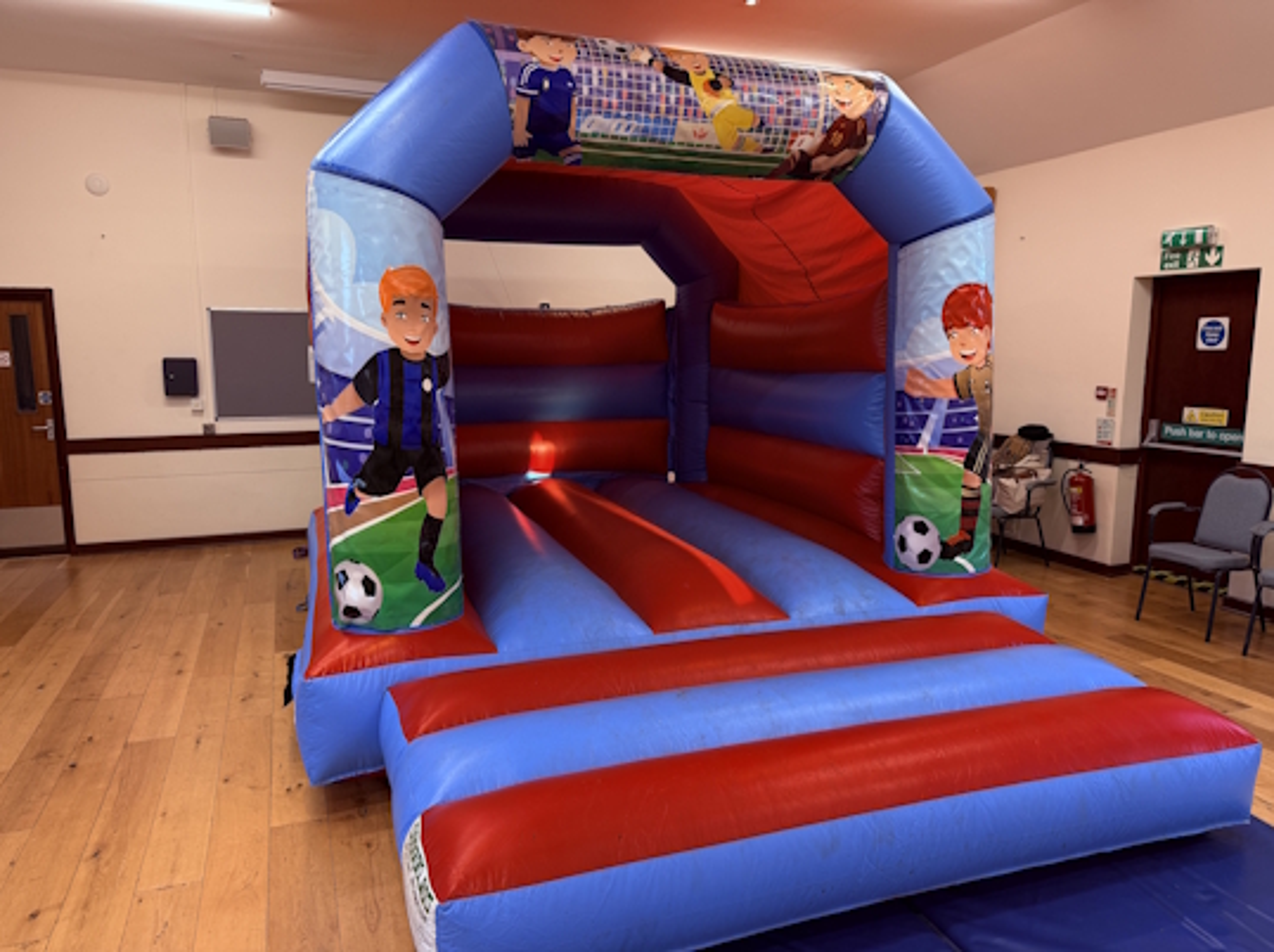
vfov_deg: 56.7
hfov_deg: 71.7
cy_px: 476
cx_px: 637
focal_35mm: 24
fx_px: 882
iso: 125
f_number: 1.78
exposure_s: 1/100
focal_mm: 6.76
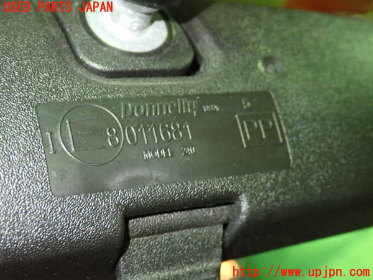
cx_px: 186
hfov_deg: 33.2
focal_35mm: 58
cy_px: 140
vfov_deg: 25.2
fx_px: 625
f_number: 3.5
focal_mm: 10.35
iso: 800
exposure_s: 1/15
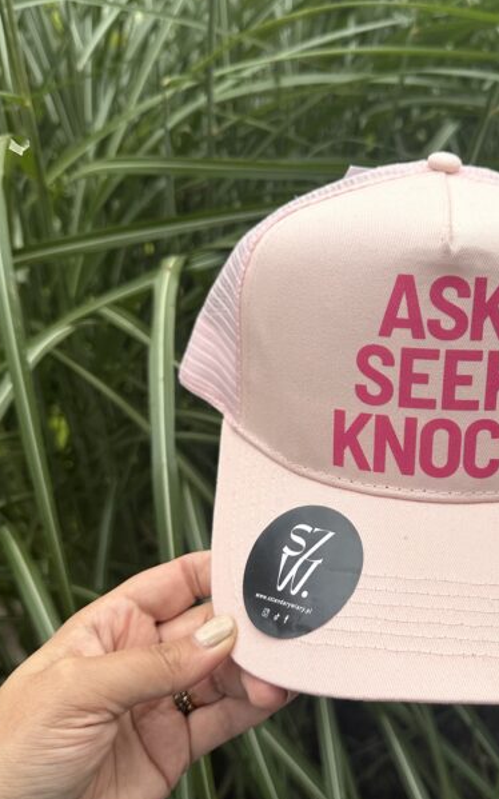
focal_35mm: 34
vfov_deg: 56.7
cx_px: 358
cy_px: 414
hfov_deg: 36.6
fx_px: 740
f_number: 1.78
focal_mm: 6.86
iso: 160
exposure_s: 1/121
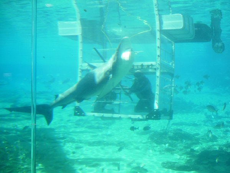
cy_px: 86
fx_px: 252
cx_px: 115
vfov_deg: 37.7
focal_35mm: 38
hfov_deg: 49.0
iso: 79
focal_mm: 7.8
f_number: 2.8
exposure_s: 1/148
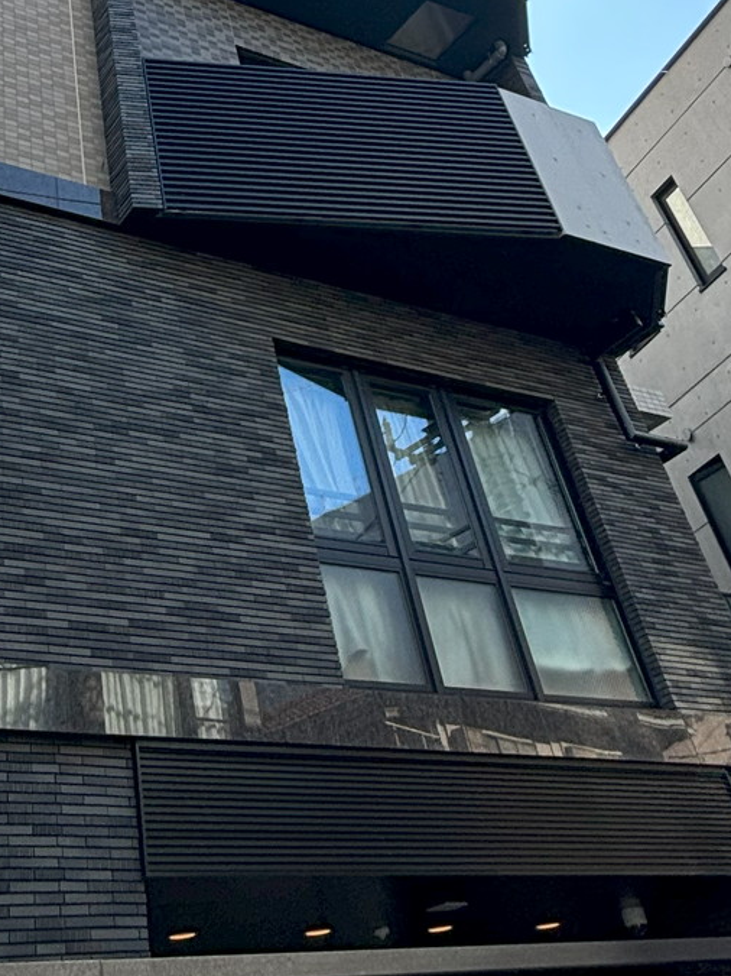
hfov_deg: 36.9
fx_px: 1042
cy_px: -26
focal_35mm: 37
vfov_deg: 42.4
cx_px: 118
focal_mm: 1.54
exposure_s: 1/362
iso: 25
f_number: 2.4
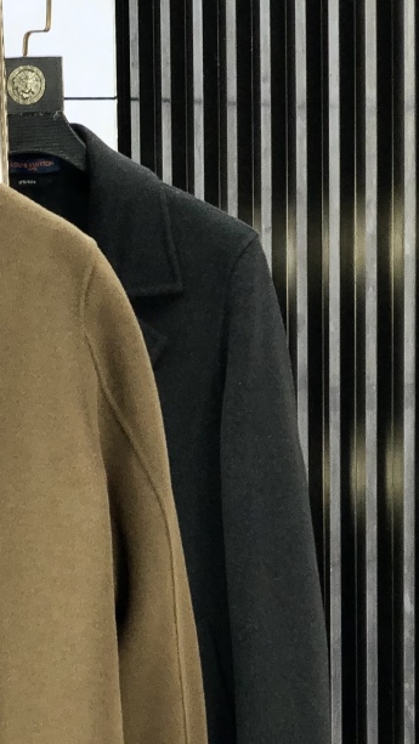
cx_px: -137
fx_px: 2626
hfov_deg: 9.0
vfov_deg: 15.9
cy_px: 721
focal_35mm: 133
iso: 16
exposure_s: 1/140
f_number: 2.4
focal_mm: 6
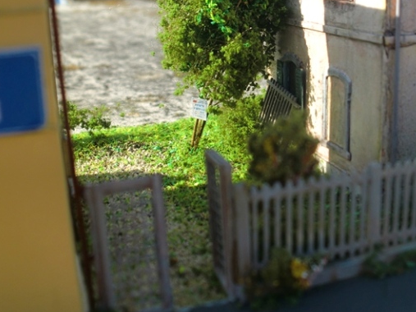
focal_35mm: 53
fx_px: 637
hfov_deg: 35.4
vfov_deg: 27.2
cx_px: 309
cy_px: 86
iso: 64
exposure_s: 1/500
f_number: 3.1
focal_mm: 6.3
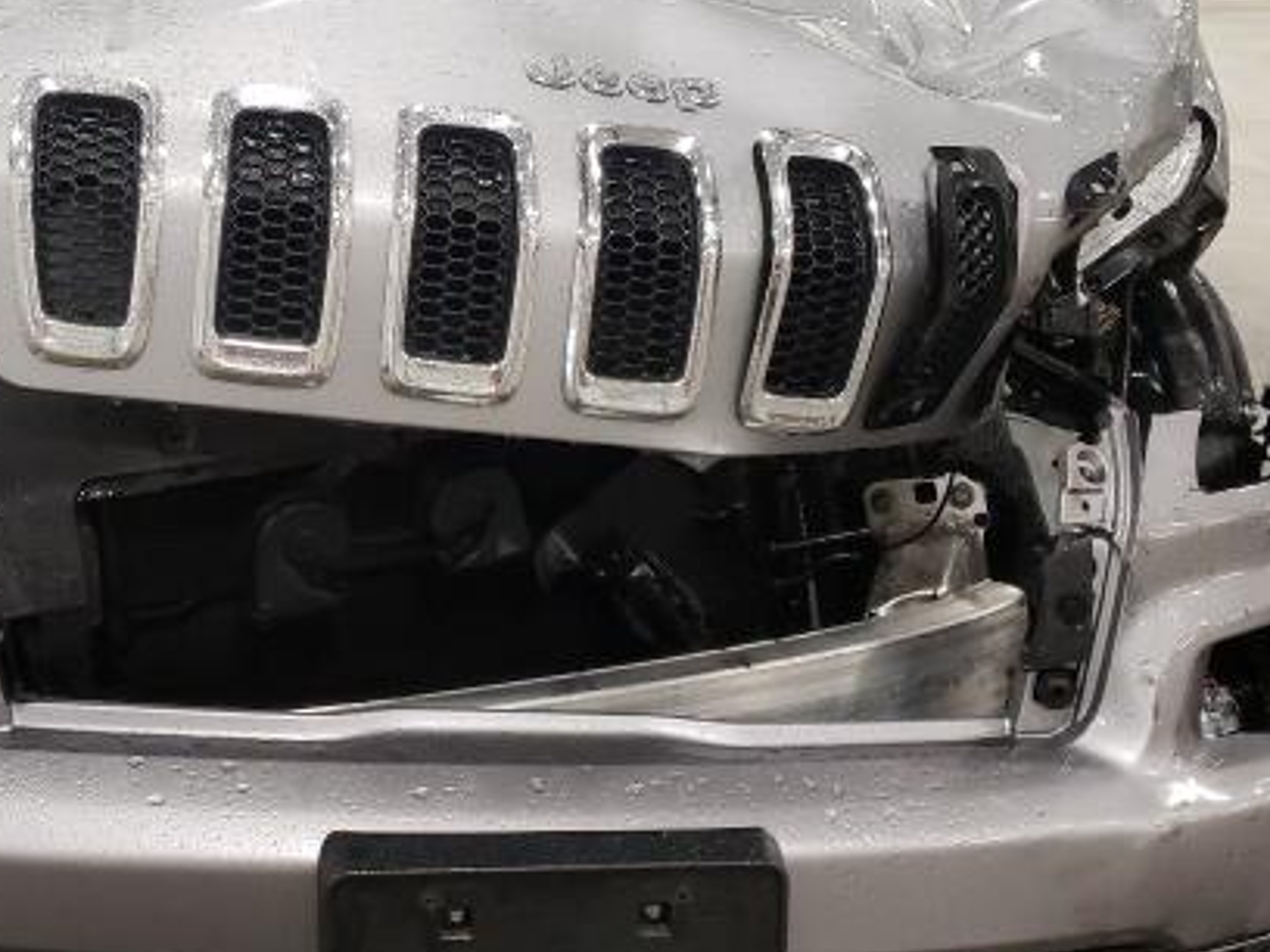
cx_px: 402
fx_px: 1871
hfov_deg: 37.0
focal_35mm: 51
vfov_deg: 28.5
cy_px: 414
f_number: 1.5
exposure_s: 1/40
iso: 316
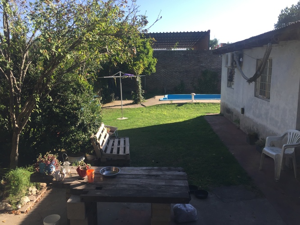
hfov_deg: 61.6
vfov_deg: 48.3
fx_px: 251
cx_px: 150
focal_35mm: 29
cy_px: 112
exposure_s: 1/879
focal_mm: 4.15
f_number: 2.2
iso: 32
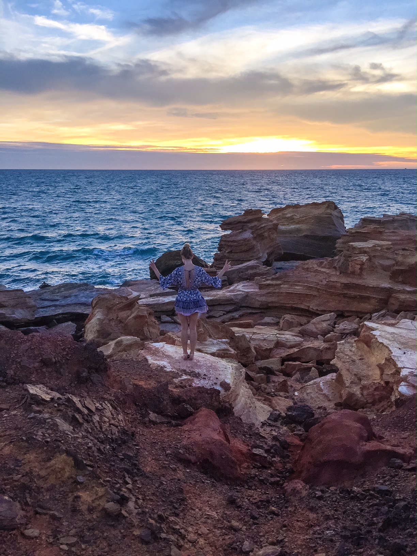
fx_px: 466
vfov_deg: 61.7
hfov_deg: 48.2
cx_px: 208
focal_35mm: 29
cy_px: 278
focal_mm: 4.15
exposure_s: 1/234
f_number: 2.2
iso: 32
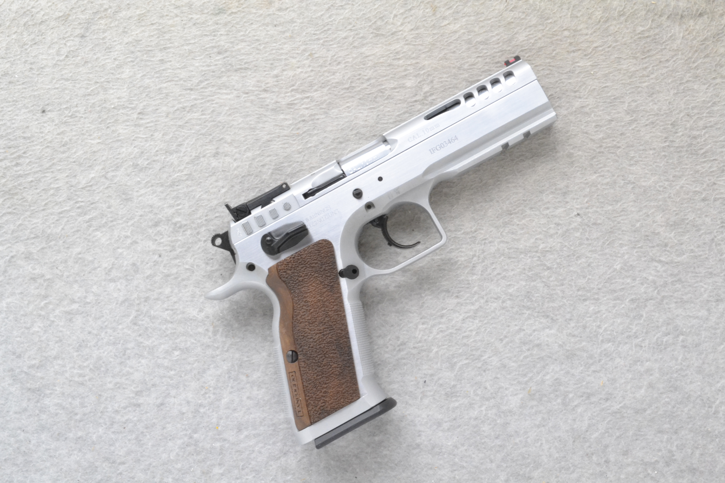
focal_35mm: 52
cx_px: 362
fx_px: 1057
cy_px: 242
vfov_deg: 25.8
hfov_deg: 37.9
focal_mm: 35
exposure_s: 1/60
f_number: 20
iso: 3200
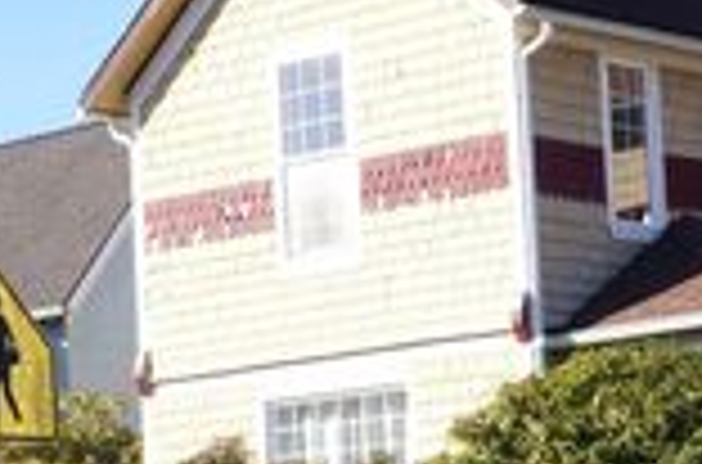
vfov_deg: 10.1
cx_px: 549
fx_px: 2625
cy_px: 338
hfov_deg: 15.2
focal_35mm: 135
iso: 100
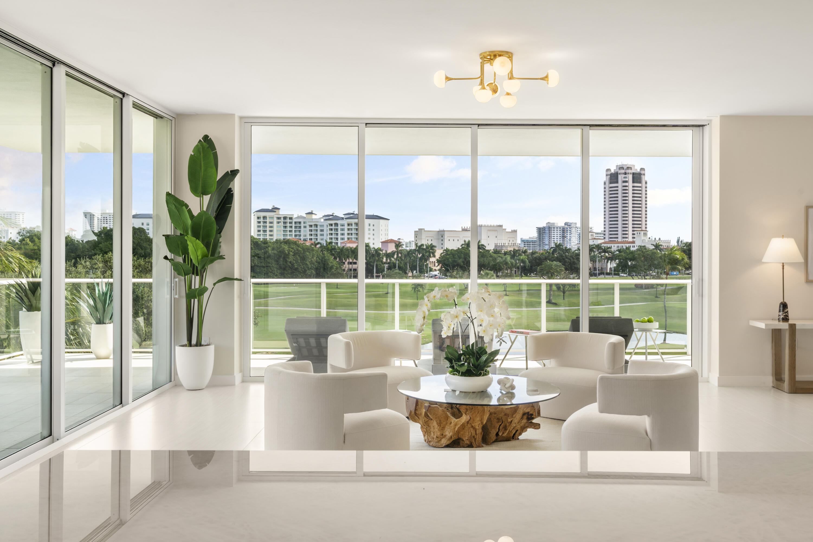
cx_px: 406
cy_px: 271
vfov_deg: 38.9
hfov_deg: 55.8
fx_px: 768
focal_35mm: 34
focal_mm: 34
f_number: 10
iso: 125
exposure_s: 1/20
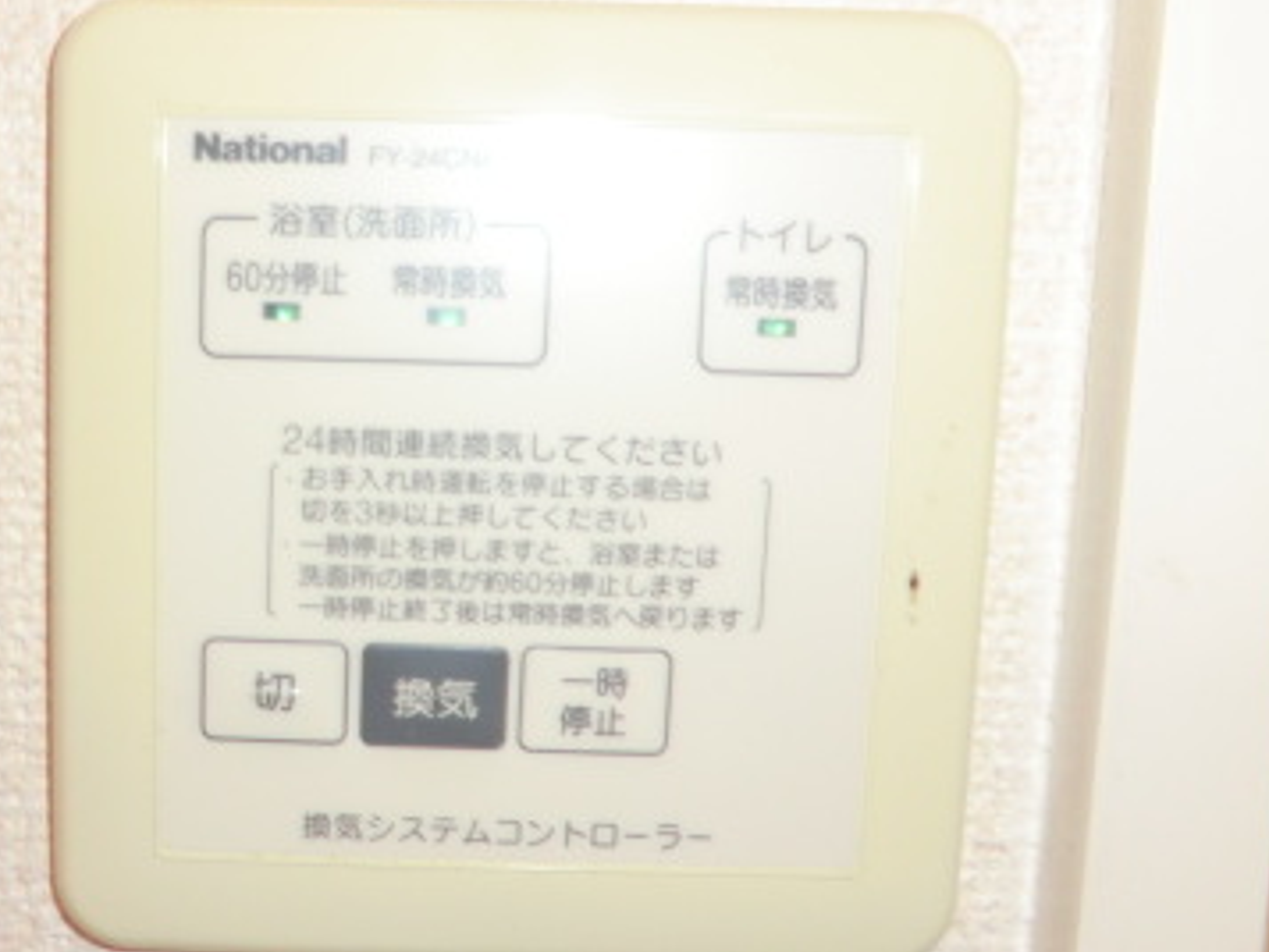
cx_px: 341
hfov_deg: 42.7
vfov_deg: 33.6
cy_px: 526
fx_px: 1577
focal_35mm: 43
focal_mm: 4.3
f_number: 3.2
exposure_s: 1/40
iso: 200
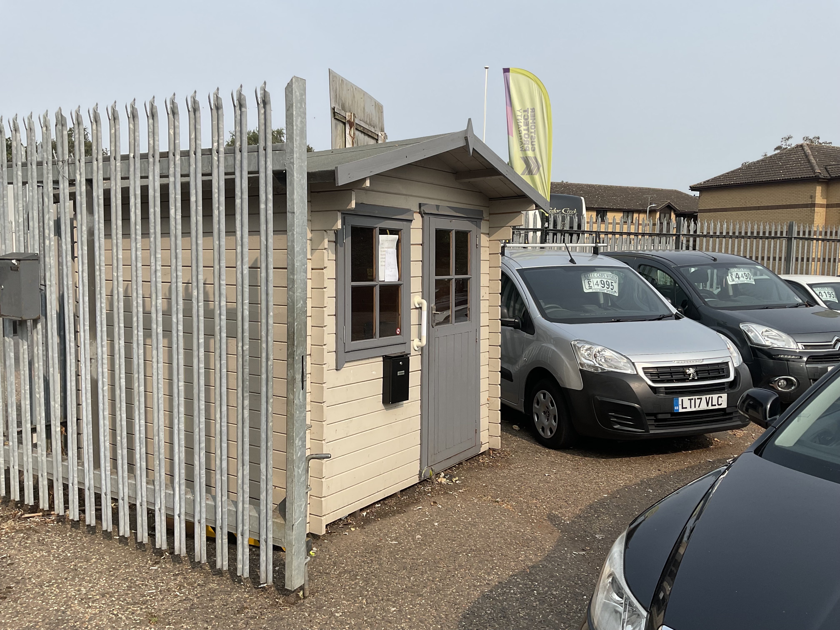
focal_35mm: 29
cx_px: 420
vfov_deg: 48.2
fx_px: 704
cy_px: 315
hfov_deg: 61.7
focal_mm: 3
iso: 16
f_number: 1.8
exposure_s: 1/1675
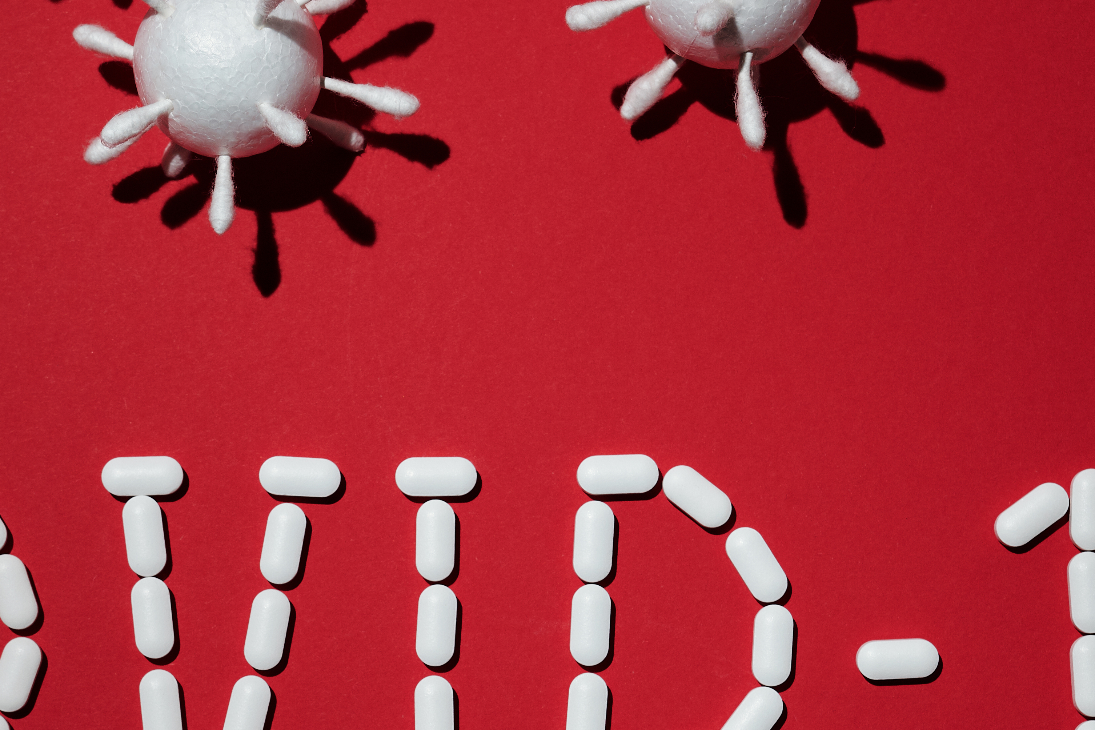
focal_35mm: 137
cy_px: 542
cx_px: 412
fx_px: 4167
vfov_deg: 10.0
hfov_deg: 15.0
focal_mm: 50
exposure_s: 1/160
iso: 100
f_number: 7.1
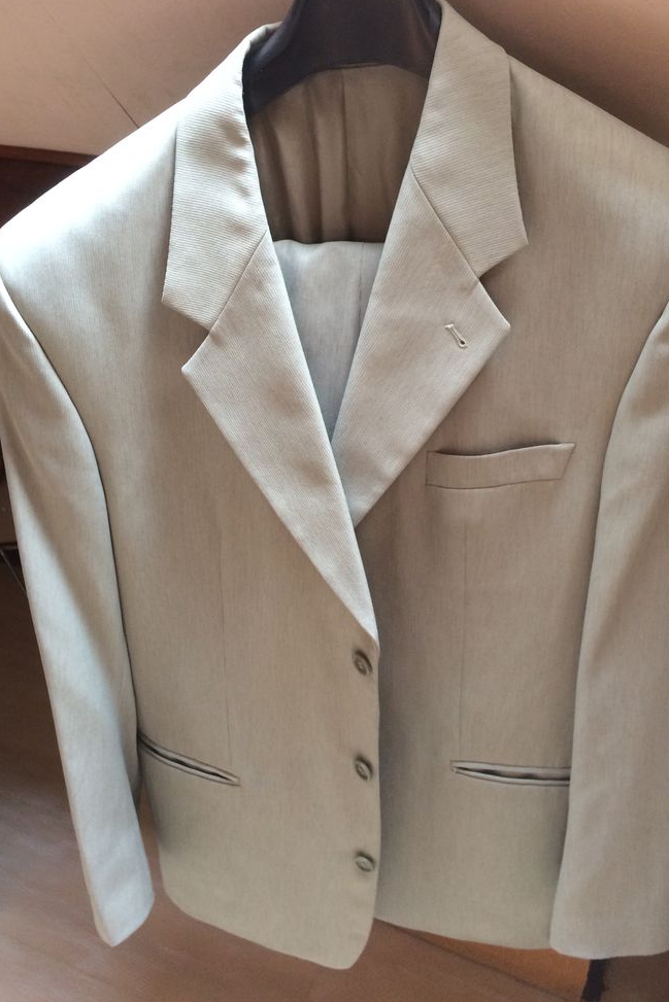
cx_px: 366
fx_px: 864
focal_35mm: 31
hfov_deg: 42.3
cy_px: 488
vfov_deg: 60.3
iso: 125
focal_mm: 4.15
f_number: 2.2
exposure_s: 1/33
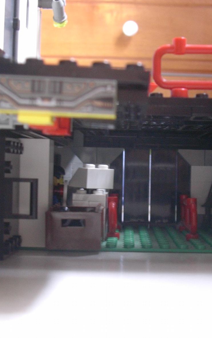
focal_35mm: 64
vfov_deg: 32.0
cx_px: 146
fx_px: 592
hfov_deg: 20.2
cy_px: 168
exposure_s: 1/7.1
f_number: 2.9
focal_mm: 6.7
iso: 70
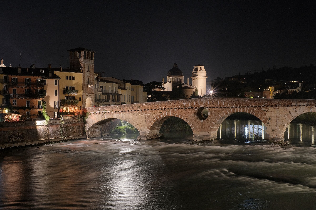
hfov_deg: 37.5
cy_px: 105
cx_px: 158
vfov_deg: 25.5
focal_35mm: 53
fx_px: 465
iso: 640
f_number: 11
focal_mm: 35
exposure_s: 4.5
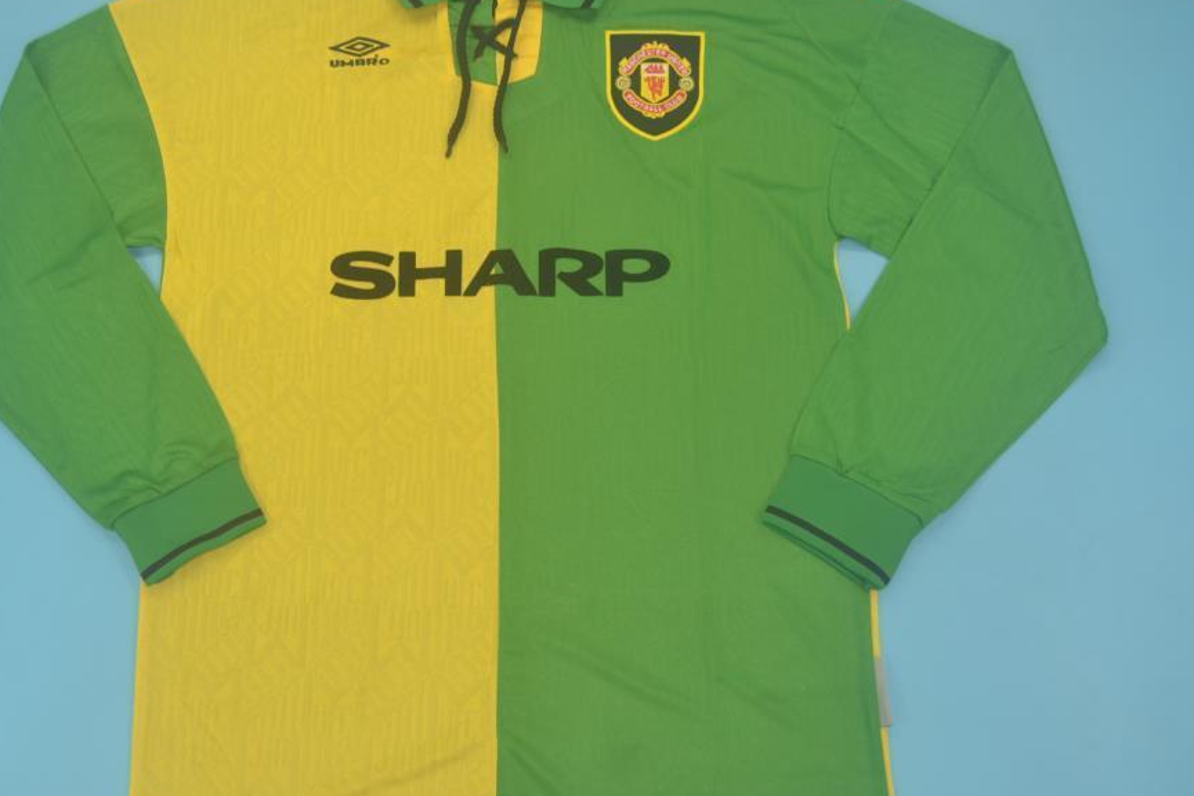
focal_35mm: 45
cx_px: 520
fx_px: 1492
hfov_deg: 43.5
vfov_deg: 29.9
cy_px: 373
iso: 200
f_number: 4
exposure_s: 1/100
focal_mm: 24
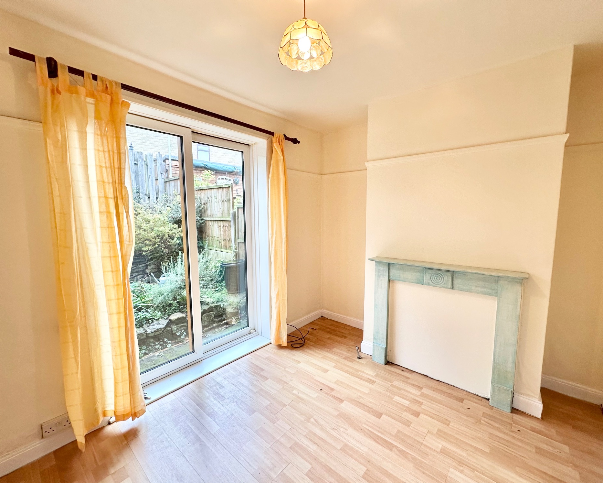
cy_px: 244
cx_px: 312
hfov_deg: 96.8
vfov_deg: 84.0
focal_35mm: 15
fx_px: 268
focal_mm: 2.22
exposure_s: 1/100
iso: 125
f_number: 2.2
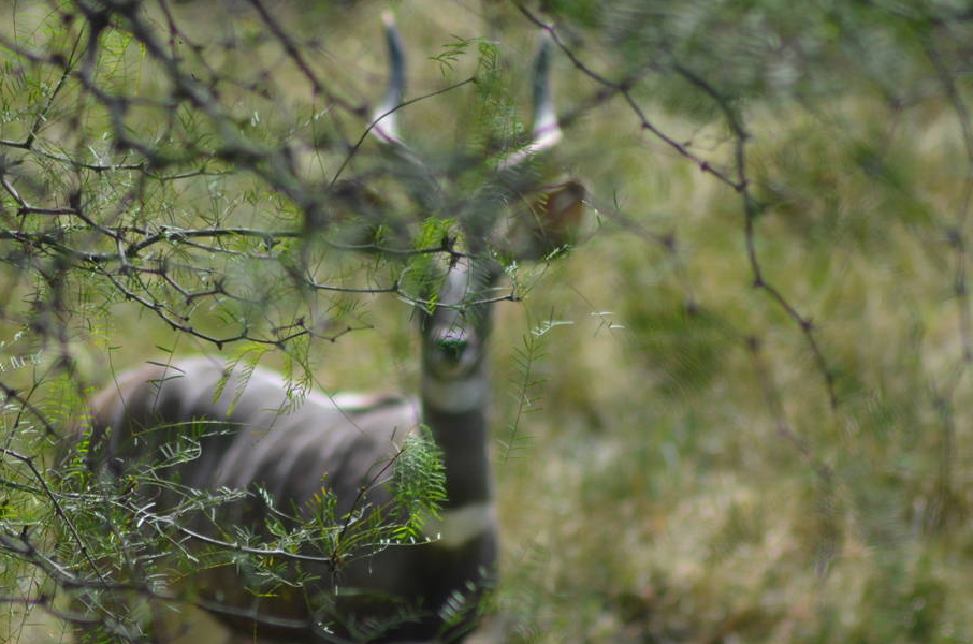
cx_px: 406
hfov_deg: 3.2
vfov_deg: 2.2
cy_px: 502
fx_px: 17153
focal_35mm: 636
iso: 400
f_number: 5
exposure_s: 1/1250
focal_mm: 240
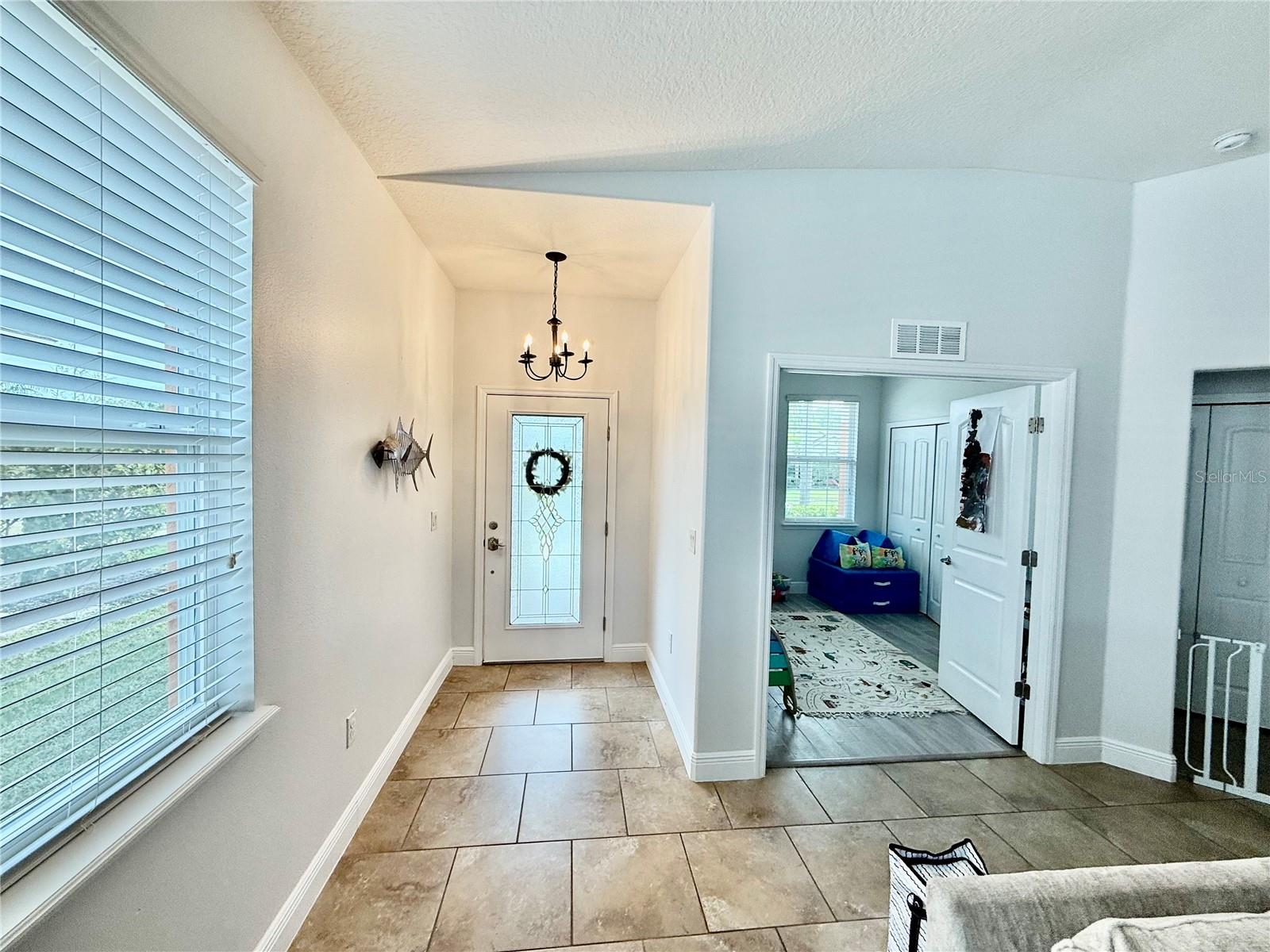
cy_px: 476
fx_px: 514
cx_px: 635
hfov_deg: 102.1
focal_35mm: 14
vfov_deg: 85.7
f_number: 2.2
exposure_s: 1/133
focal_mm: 2.22
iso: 64
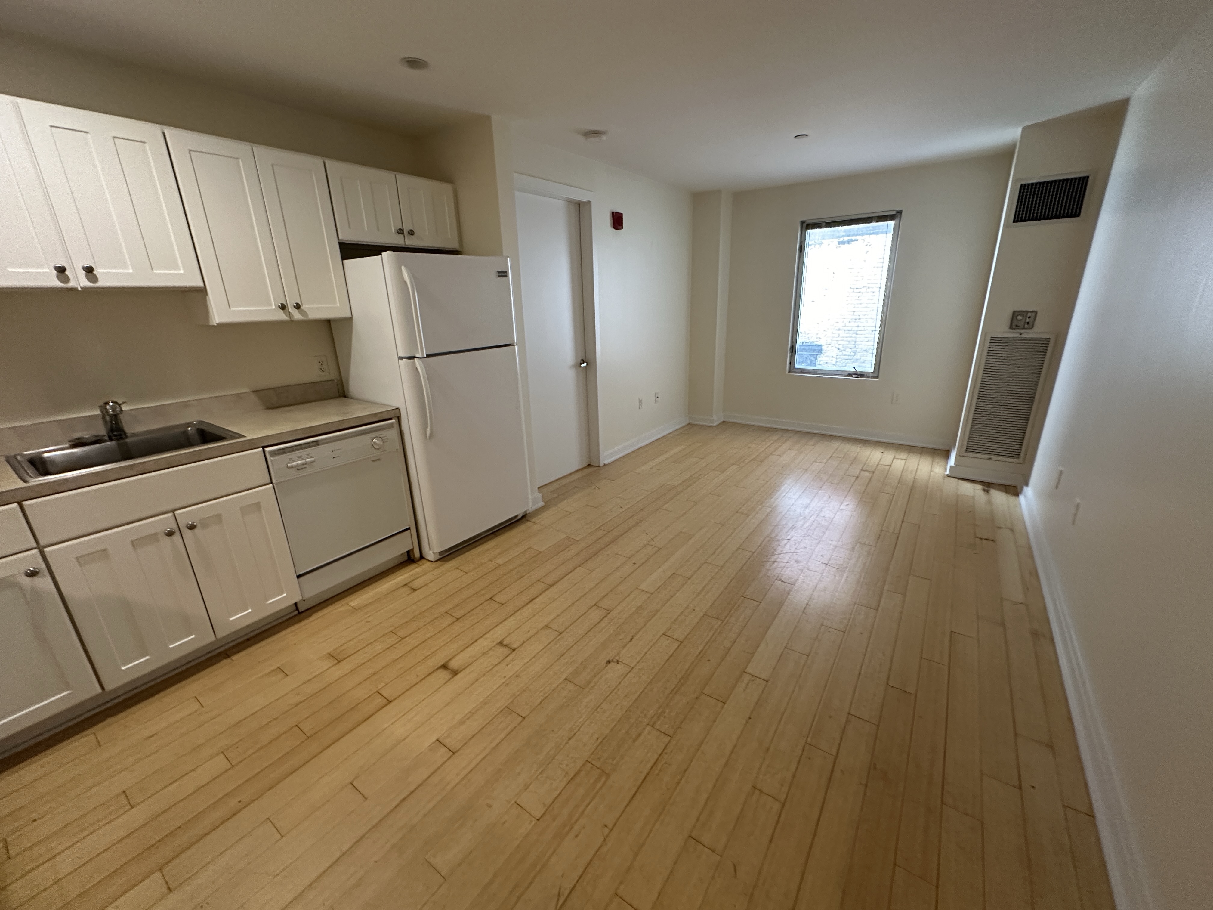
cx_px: 606
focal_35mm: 14
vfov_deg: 85.7
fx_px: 491
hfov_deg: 102.1
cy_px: 455
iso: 500
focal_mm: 2.22
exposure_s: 1/60
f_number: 2.2
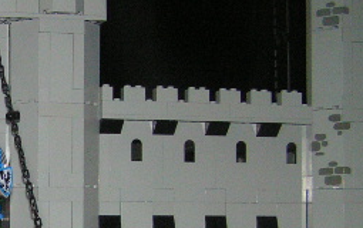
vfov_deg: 12.9
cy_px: 182
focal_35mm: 101
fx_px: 1000
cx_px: -53
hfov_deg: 19.6
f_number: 2.8
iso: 200
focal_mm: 6.3
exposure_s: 1/40
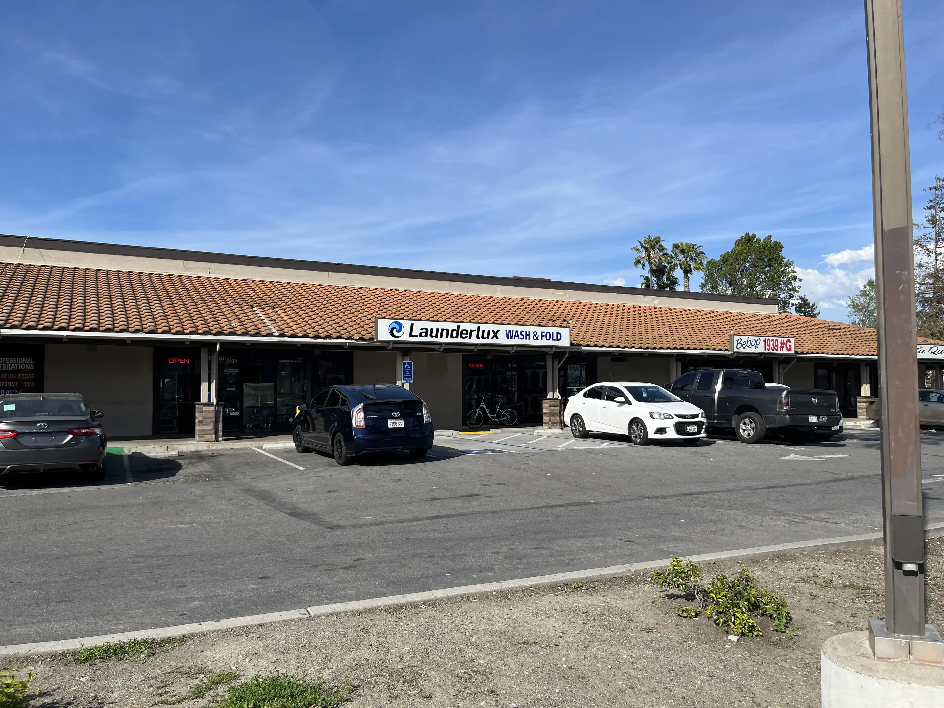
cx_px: 472
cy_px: 354
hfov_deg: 67.3
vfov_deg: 53.1
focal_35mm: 26
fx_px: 709
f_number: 1.6
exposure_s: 1/4016
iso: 50
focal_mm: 5.1
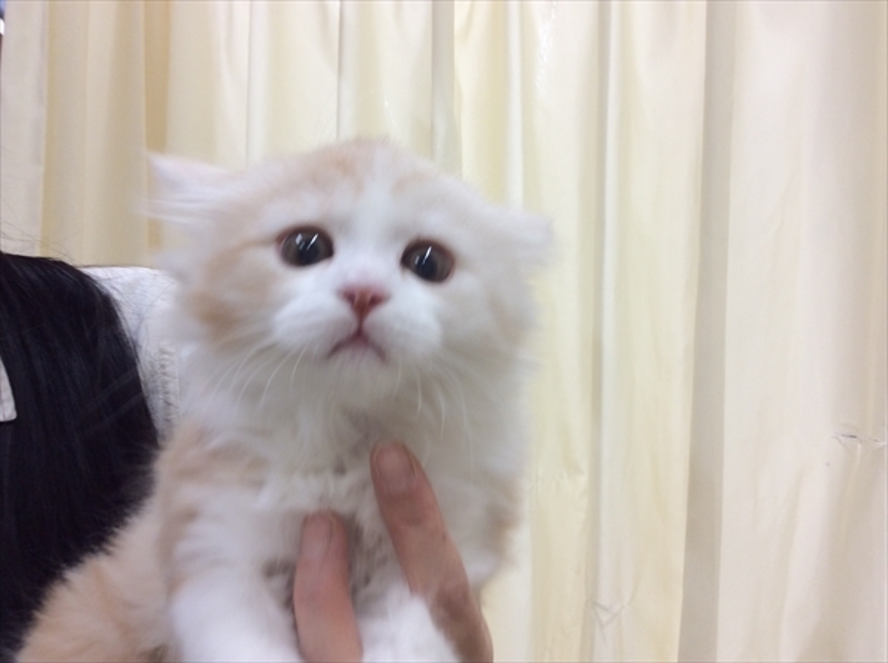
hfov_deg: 56.9
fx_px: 820
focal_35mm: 32
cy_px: 332
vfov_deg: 44.0
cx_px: 444
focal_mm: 3.3
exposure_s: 1/24
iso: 32
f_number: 2.4
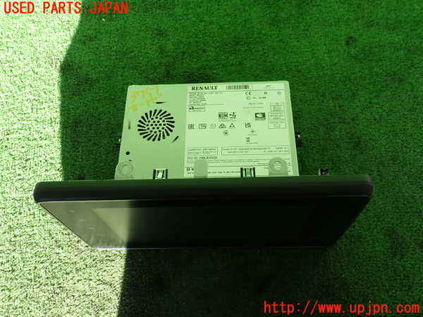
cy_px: 158
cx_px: 212
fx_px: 367
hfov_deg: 60.0
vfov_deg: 46.8
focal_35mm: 30
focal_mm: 5.4
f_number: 3.2
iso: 100
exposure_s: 1/100
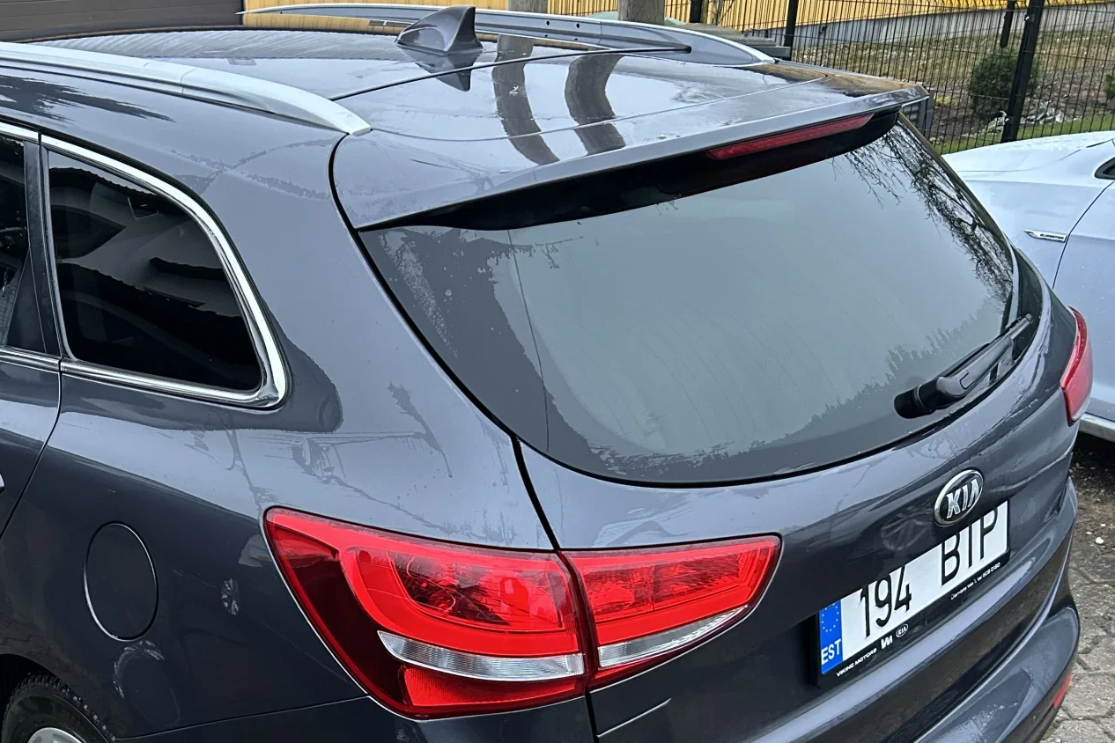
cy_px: 575
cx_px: 293
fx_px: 1270
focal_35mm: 41
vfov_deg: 31.9
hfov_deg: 45.9
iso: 320
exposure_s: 1/60
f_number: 1.5
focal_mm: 5.7
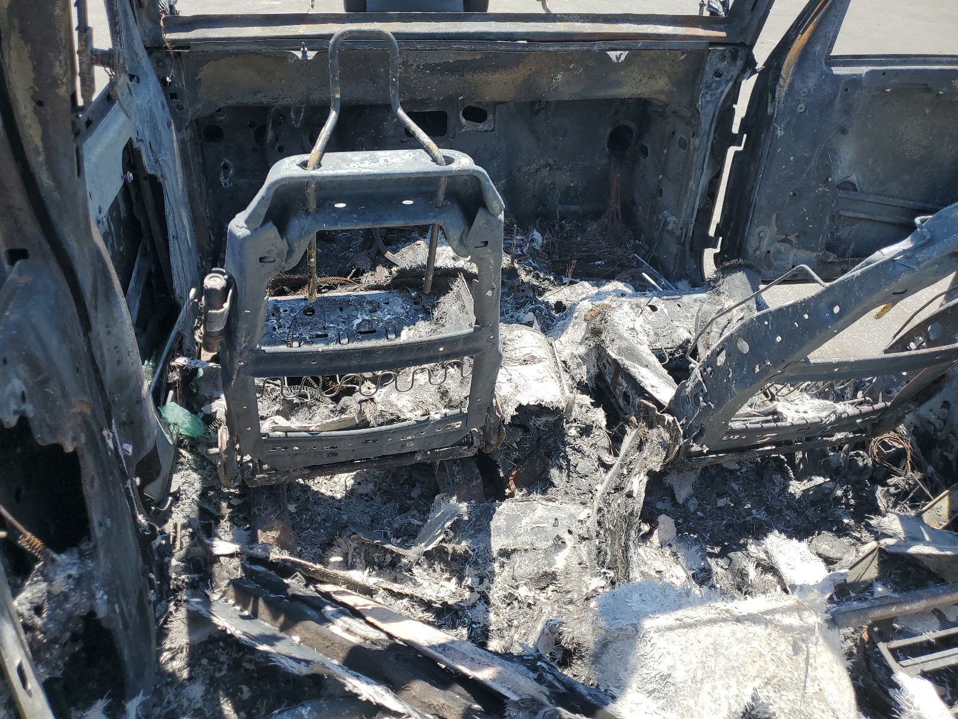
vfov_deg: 53.1
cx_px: 479
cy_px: 360
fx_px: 720
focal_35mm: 26
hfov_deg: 67.3
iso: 50
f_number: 1.5
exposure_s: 1/2000
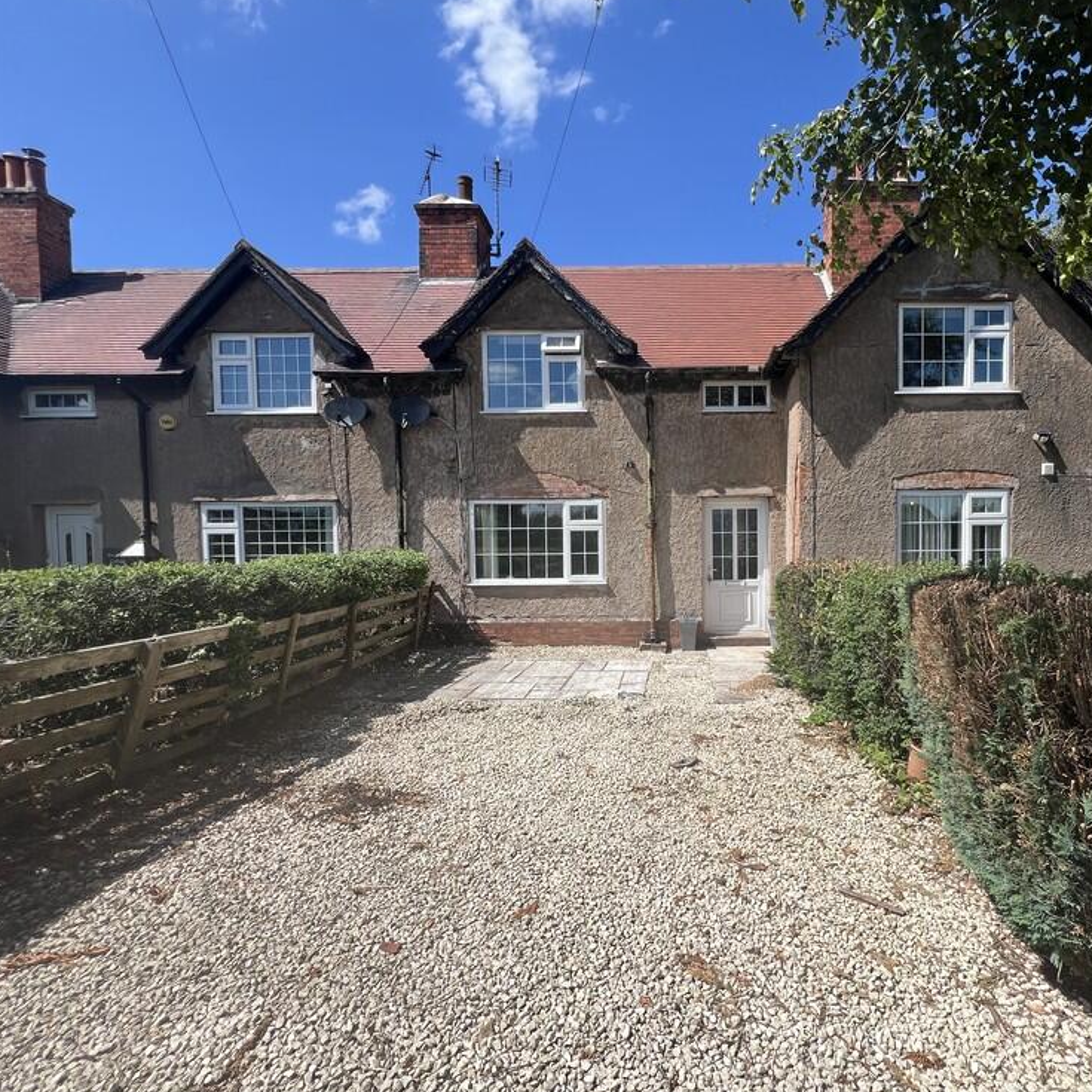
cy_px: 562
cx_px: 680
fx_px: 571
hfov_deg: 85.8
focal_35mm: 16
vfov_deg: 87.4
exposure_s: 1/1553
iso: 32
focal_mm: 1.57
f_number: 1.8
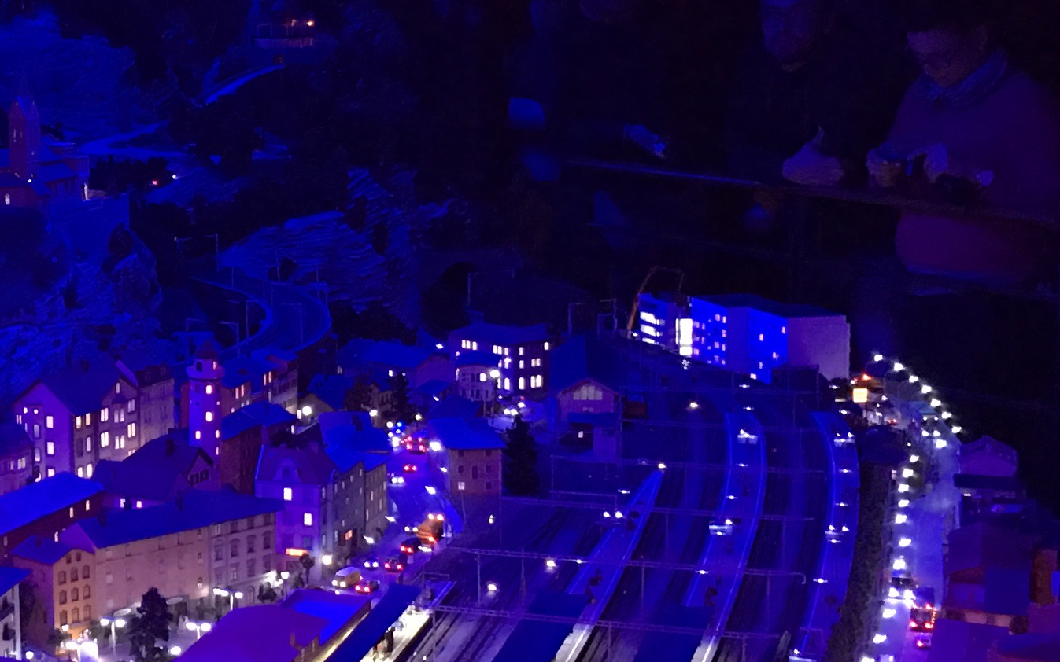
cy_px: 243
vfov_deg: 14.2
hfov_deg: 21.3
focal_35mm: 92
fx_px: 2658
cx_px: -124
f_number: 2.2
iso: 100
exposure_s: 1/4
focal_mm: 4.15
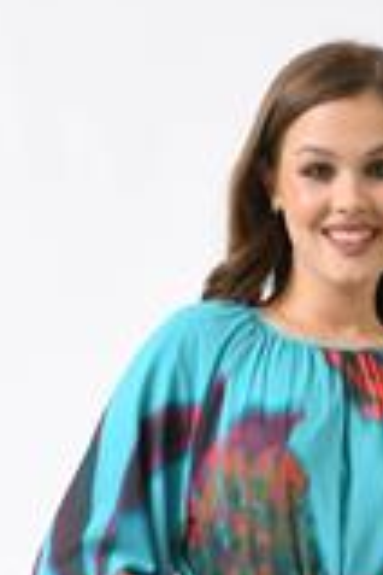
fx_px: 3319
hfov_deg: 6.6
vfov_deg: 9.6
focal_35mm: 208
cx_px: 311
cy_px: 893
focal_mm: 58
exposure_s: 1/160
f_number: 8
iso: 100
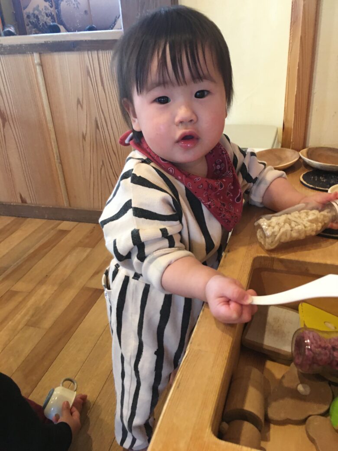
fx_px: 378
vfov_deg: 61.7
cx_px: 169
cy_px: 226
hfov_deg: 48.2
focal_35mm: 29
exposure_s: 1/15
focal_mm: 4.15
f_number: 2.2
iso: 80
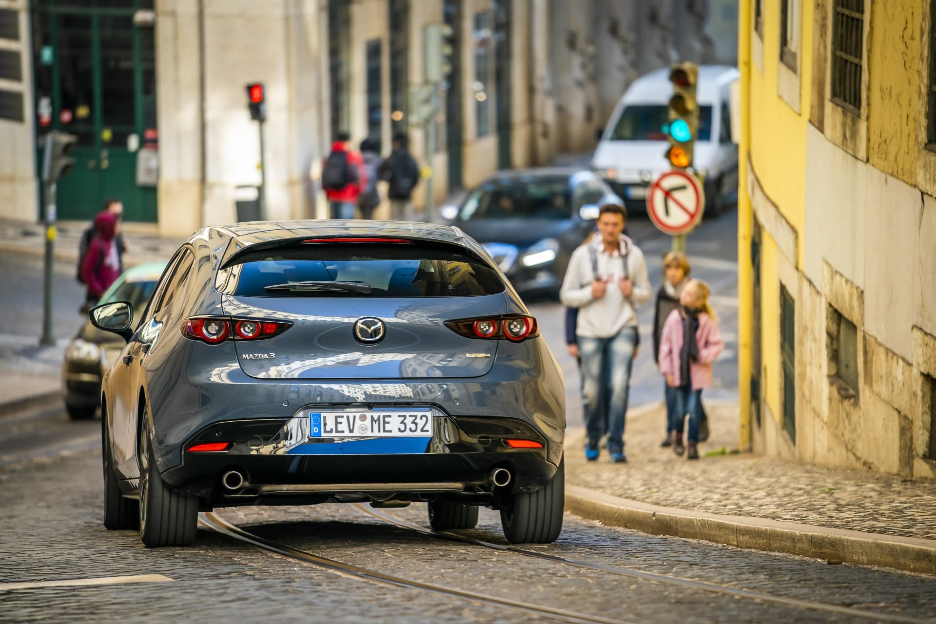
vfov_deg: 6.9
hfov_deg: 10.3
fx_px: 5200
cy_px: 312
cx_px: 468
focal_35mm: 200
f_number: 2.8
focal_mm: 200
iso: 320
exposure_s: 1/250
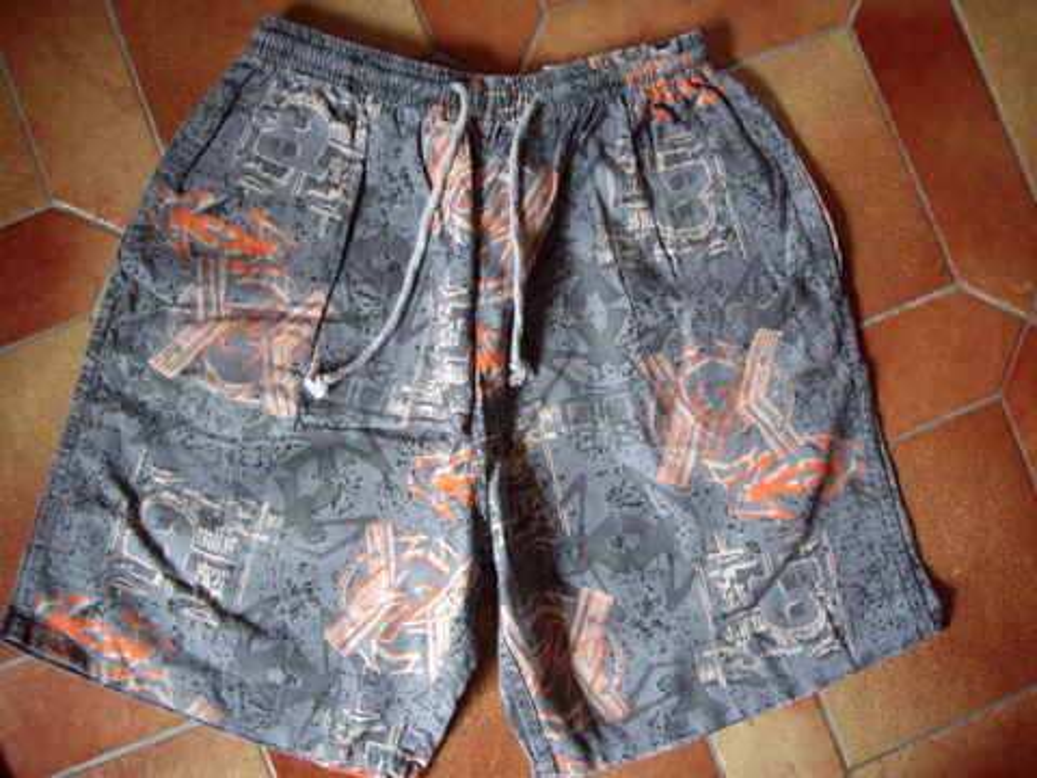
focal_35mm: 38
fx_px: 1138
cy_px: 389
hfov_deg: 49.0
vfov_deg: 37.7
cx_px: 518
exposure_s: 1/30
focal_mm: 6.2
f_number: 2.7
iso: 200
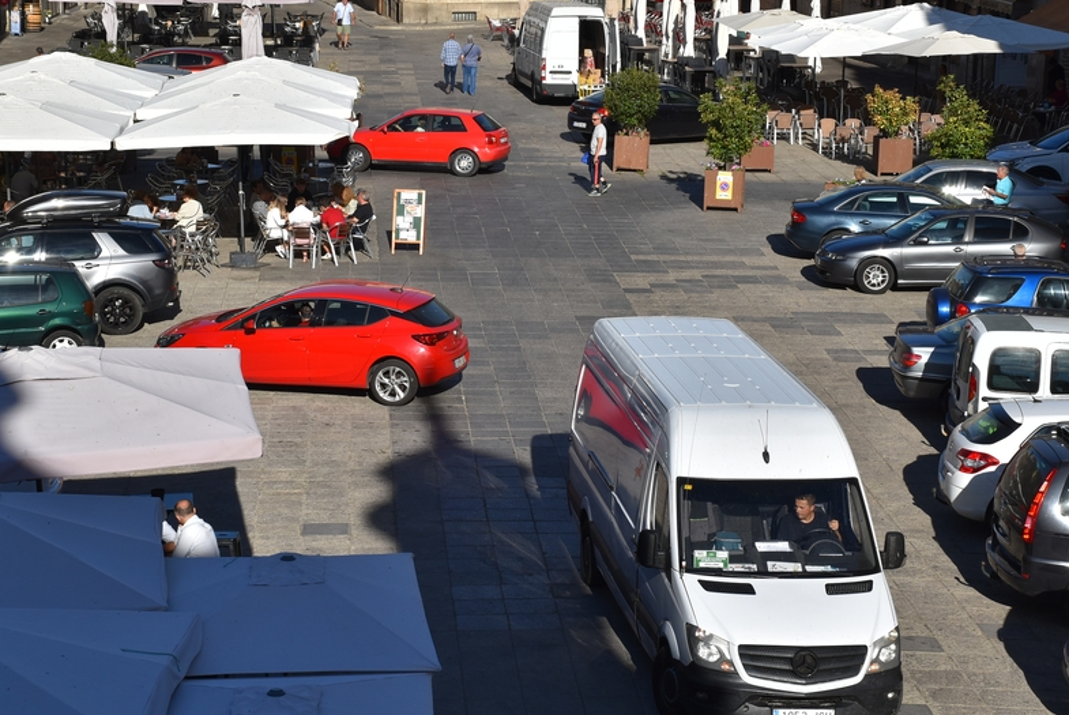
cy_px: 308
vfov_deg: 15.9
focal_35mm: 86
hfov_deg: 23.6
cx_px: 552
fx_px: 2556
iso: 200
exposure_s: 1/400
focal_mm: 50
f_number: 10
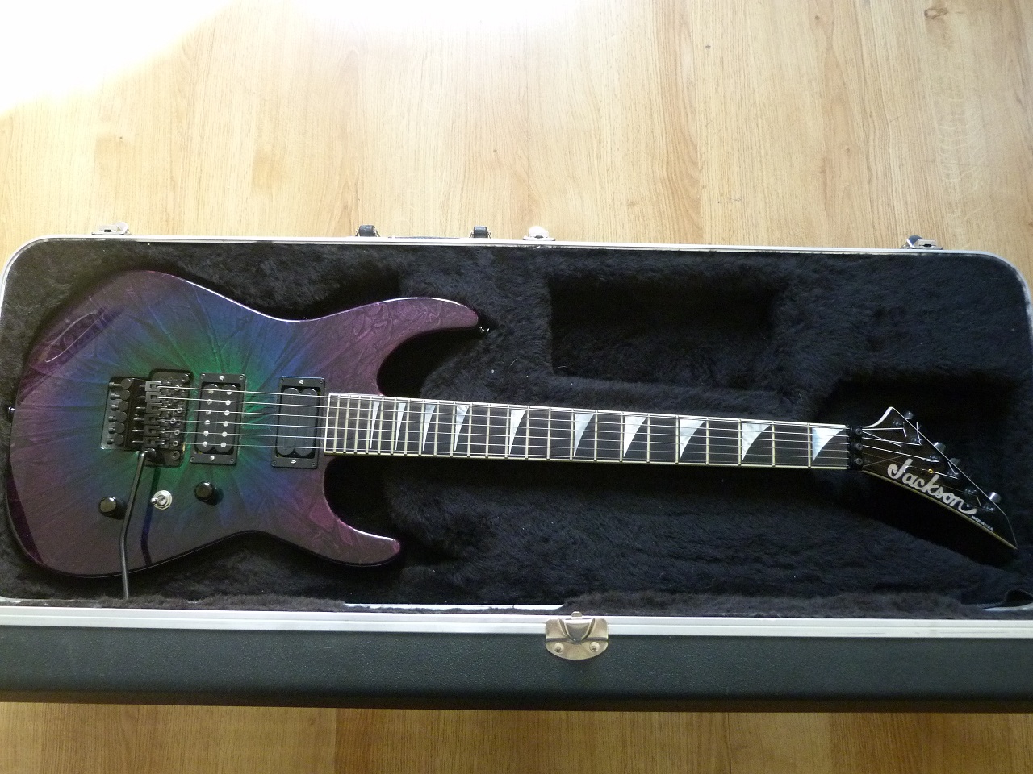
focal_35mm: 32
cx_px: 516
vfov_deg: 44.2
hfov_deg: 56.8
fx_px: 955
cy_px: 387
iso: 400
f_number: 3
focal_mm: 5.8
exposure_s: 1/15
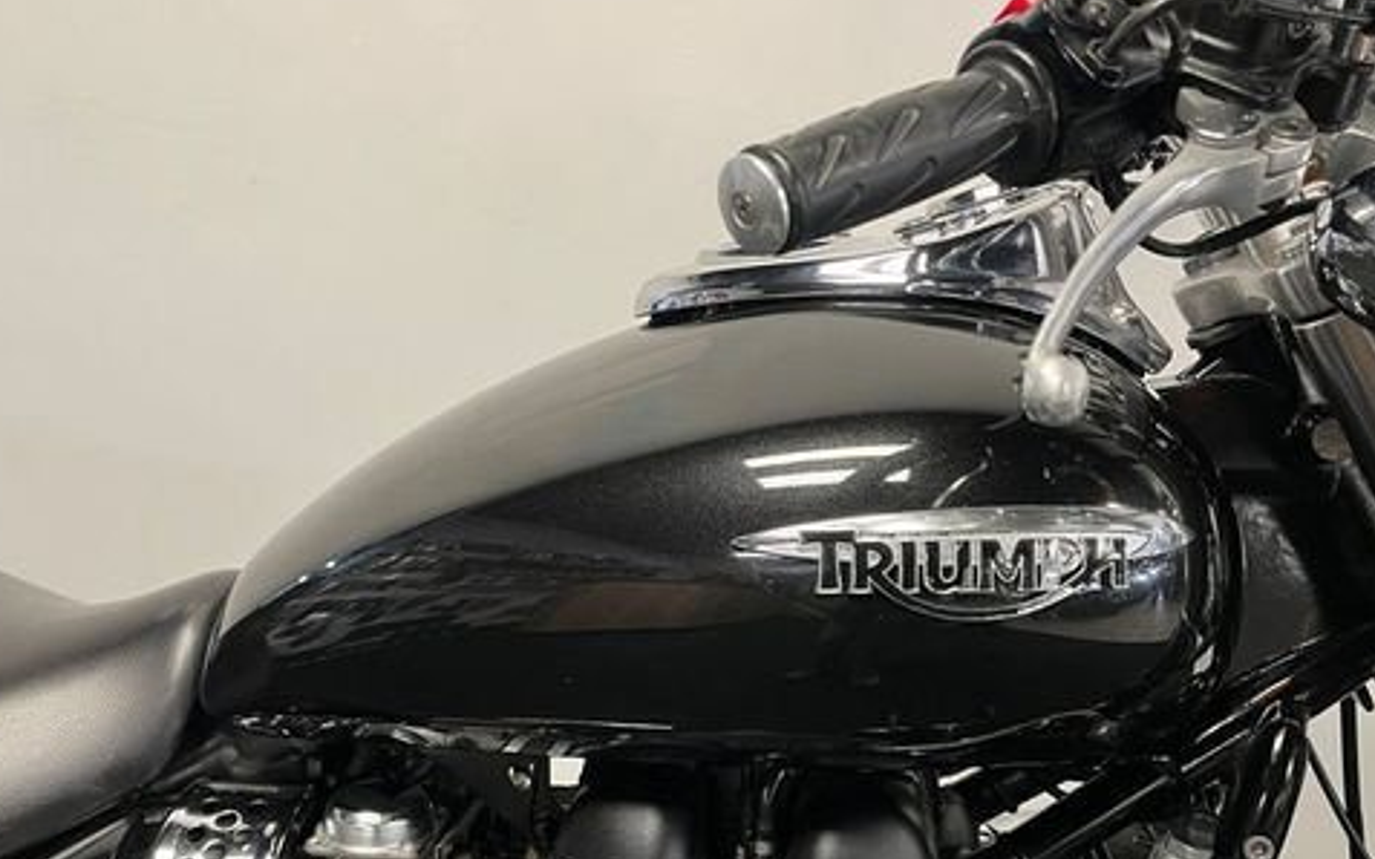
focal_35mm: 37
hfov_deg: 52.7
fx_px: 1386
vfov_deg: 34.0
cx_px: 741
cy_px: 600
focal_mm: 5.1
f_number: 1.6
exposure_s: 1/50
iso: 125
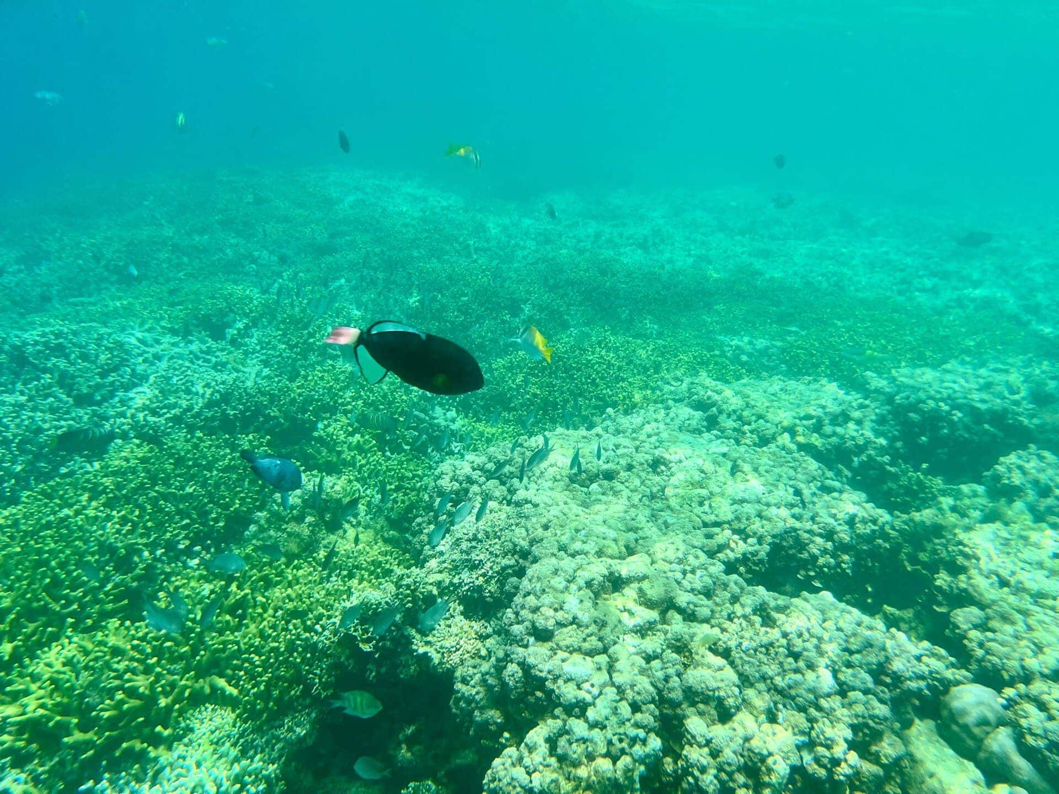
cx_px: 530
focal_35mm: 26
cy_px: 397
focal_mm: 5.1
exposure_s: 1/1832
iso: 50
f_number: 1.6
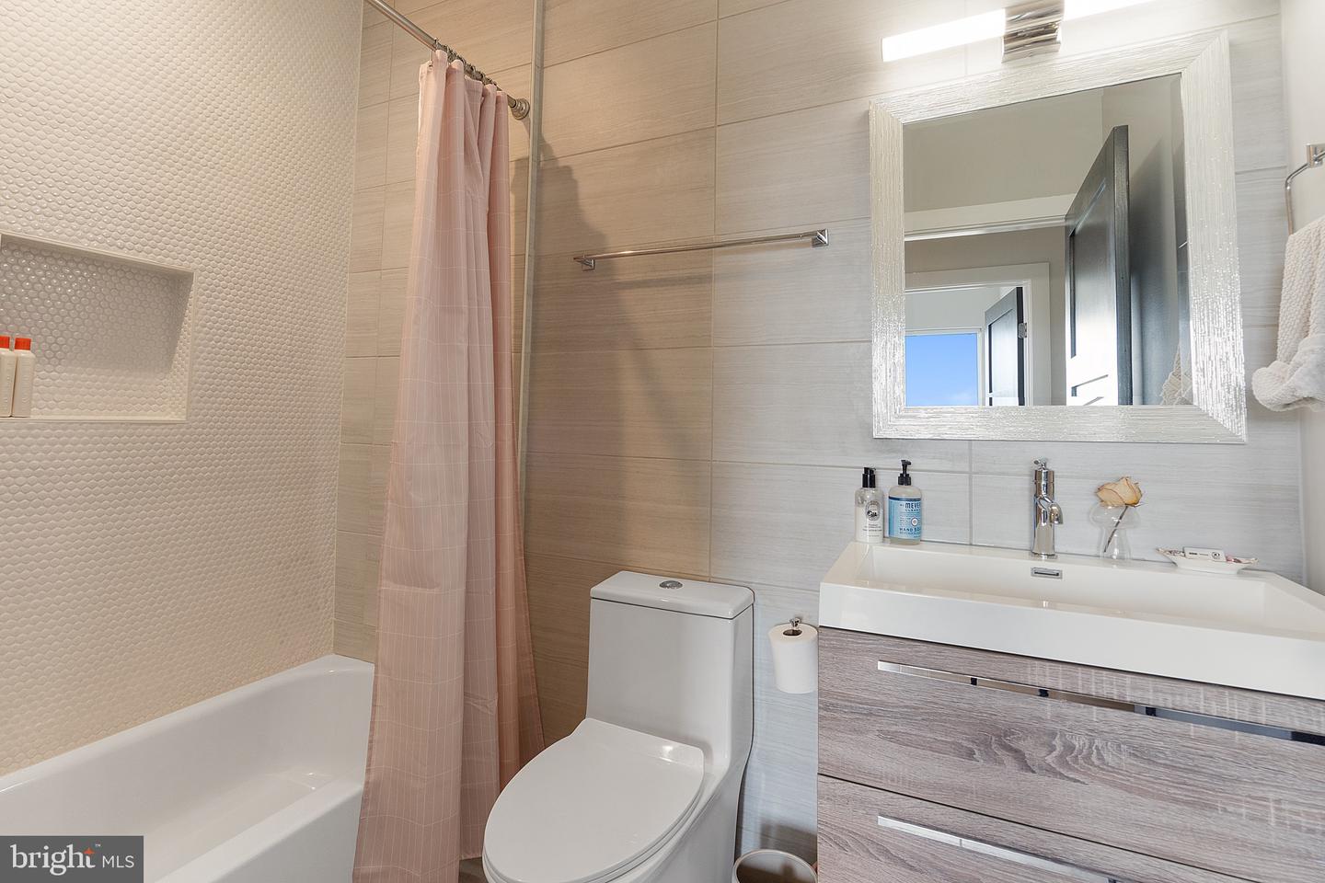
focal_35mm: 16
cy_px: 442
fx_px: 589
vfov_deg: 73.7
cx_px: 662
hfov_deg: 96.7
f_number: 8
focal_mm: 16
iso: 500
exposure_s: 1/13
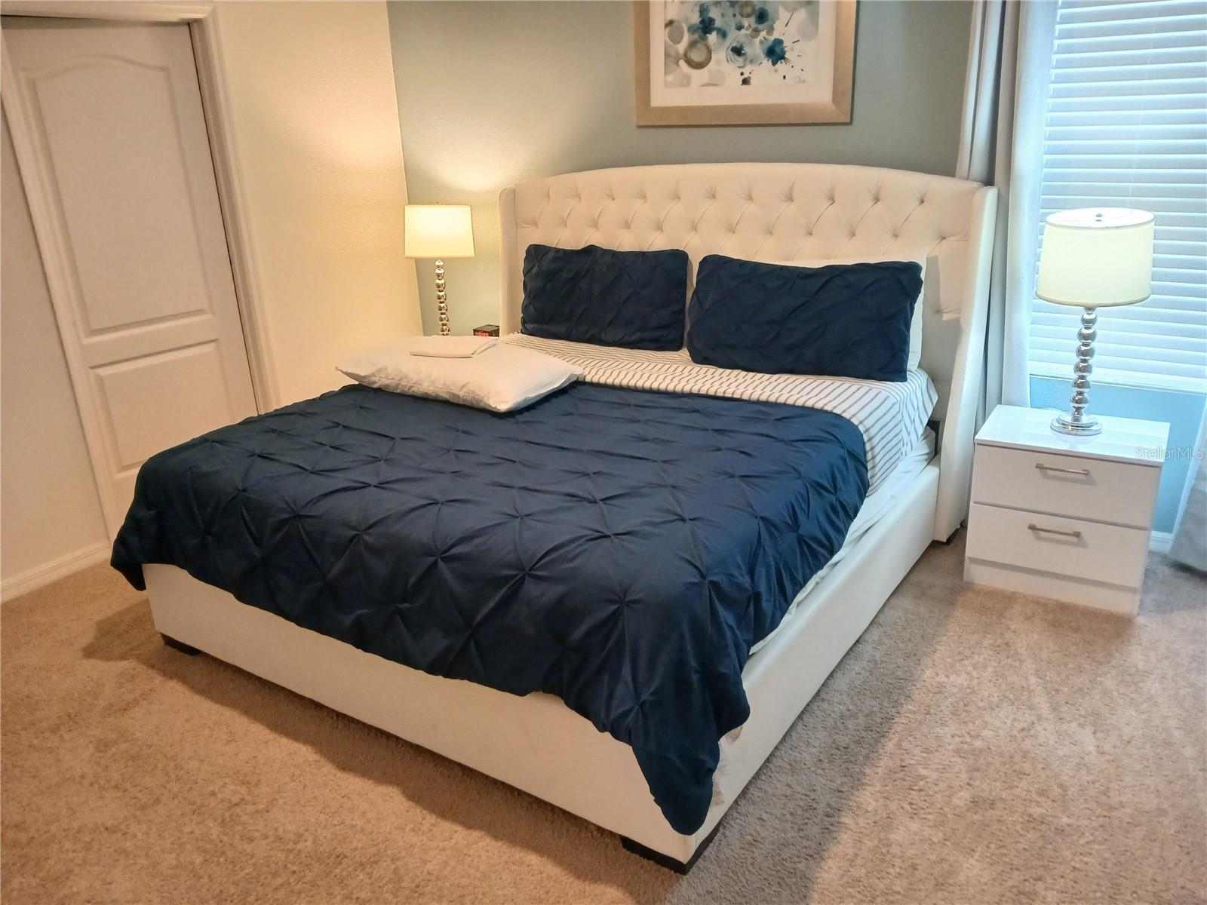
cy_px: 452
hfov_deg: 67.3
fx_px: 907
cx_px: 604
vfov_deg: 53.1
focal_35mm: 26
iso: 320
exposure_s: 1/24
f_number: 1.8
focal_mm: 3.98
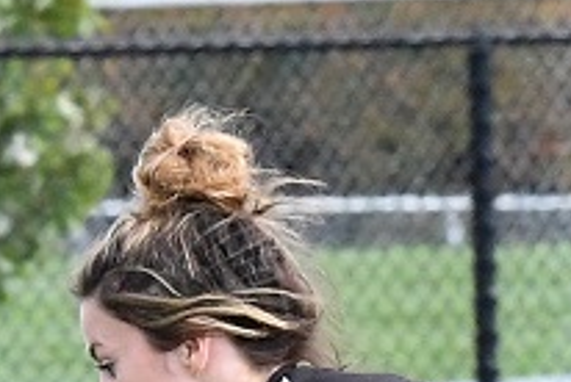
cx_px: 536
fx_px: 20109
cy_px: 735
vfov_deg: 1.1
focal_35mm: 1266
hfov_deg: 1.6
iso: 2800
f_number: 11
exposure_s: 1/1000
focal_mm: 180
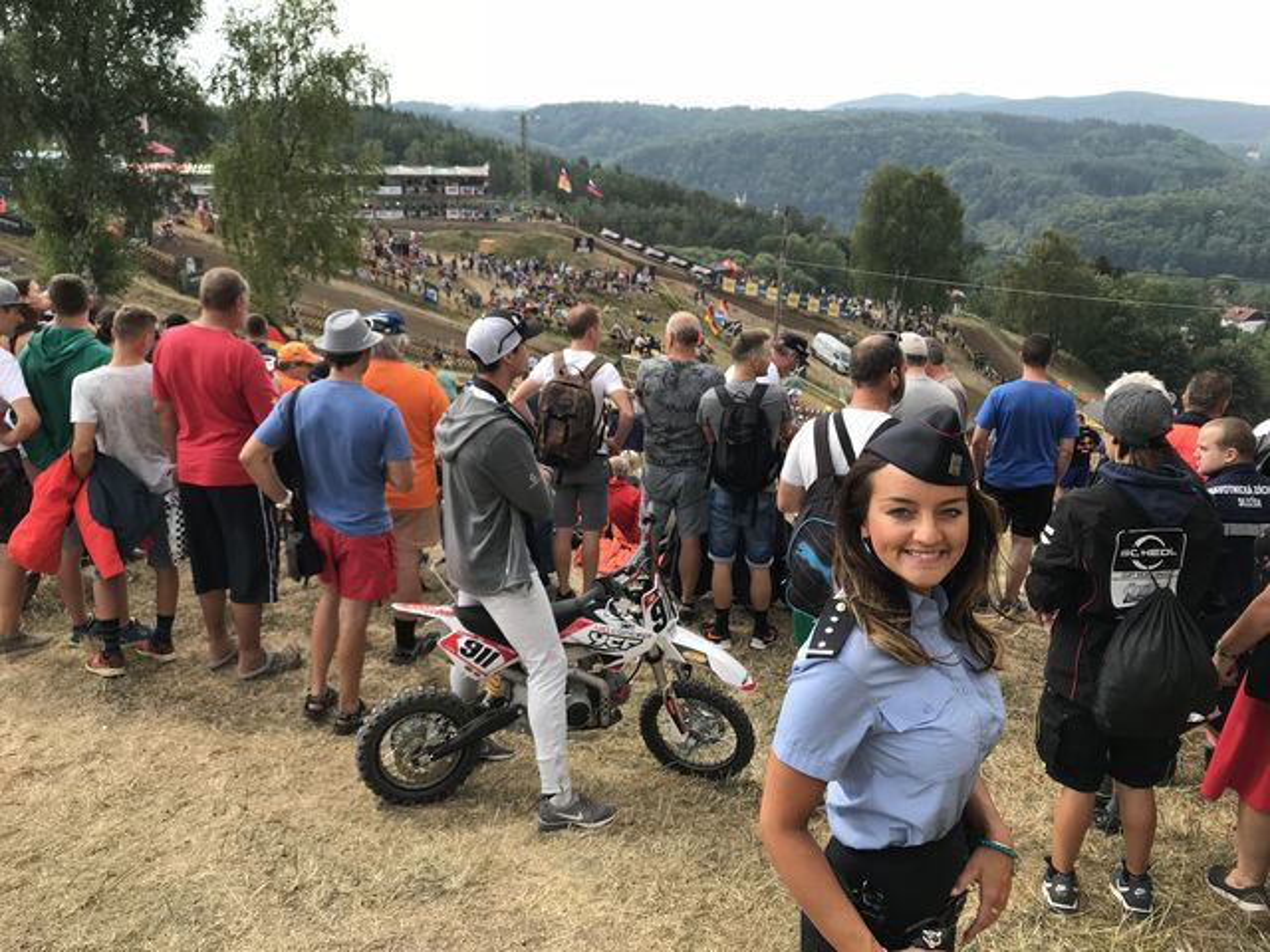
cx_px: 635
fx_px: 1027
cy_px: 476
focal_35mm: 28
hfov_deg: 63.4
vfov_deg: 49.7
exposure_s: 1/720
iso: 20
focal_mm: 3.99
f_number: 1.8
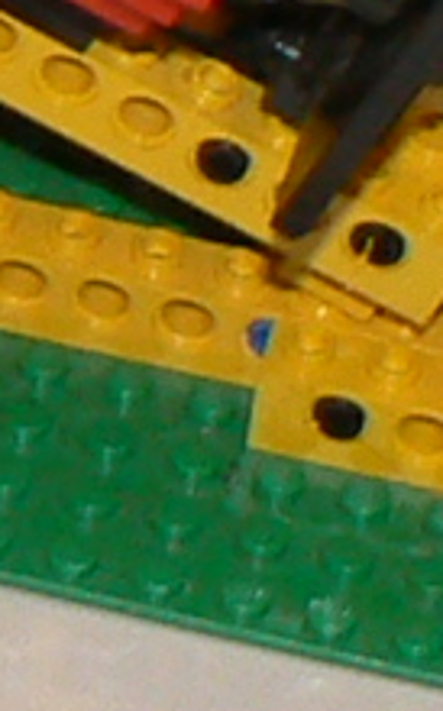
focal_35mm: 400
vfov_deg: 5.1
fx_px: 7747
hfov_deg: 3.2
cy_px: -869
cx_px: -1099
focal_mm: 6
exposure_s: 1/25
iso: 100
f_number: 2.8
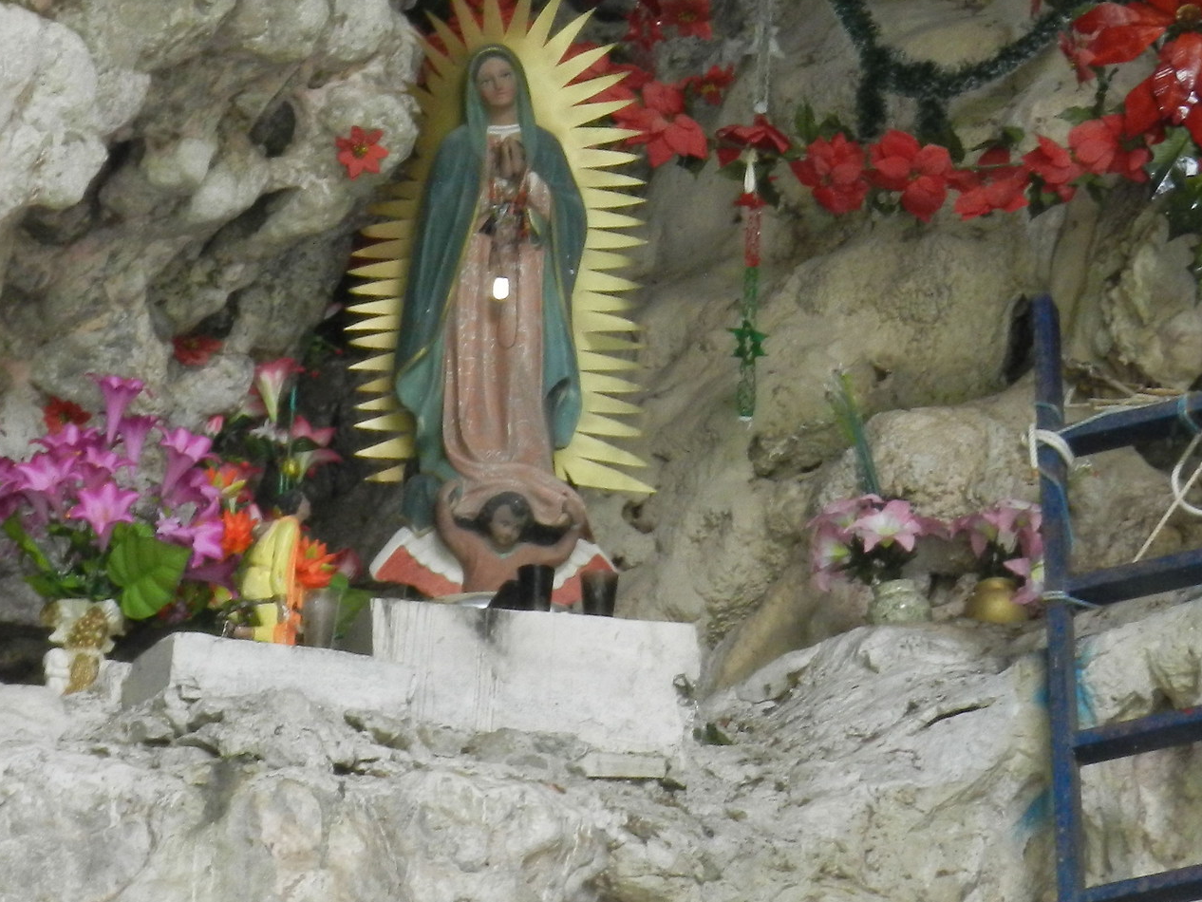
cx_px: 708
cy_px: 62
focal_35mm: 362
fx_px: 12572
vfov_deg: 4.1
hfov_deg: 5.5
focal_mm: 34
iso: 450
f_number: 5.5
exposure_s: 1/40
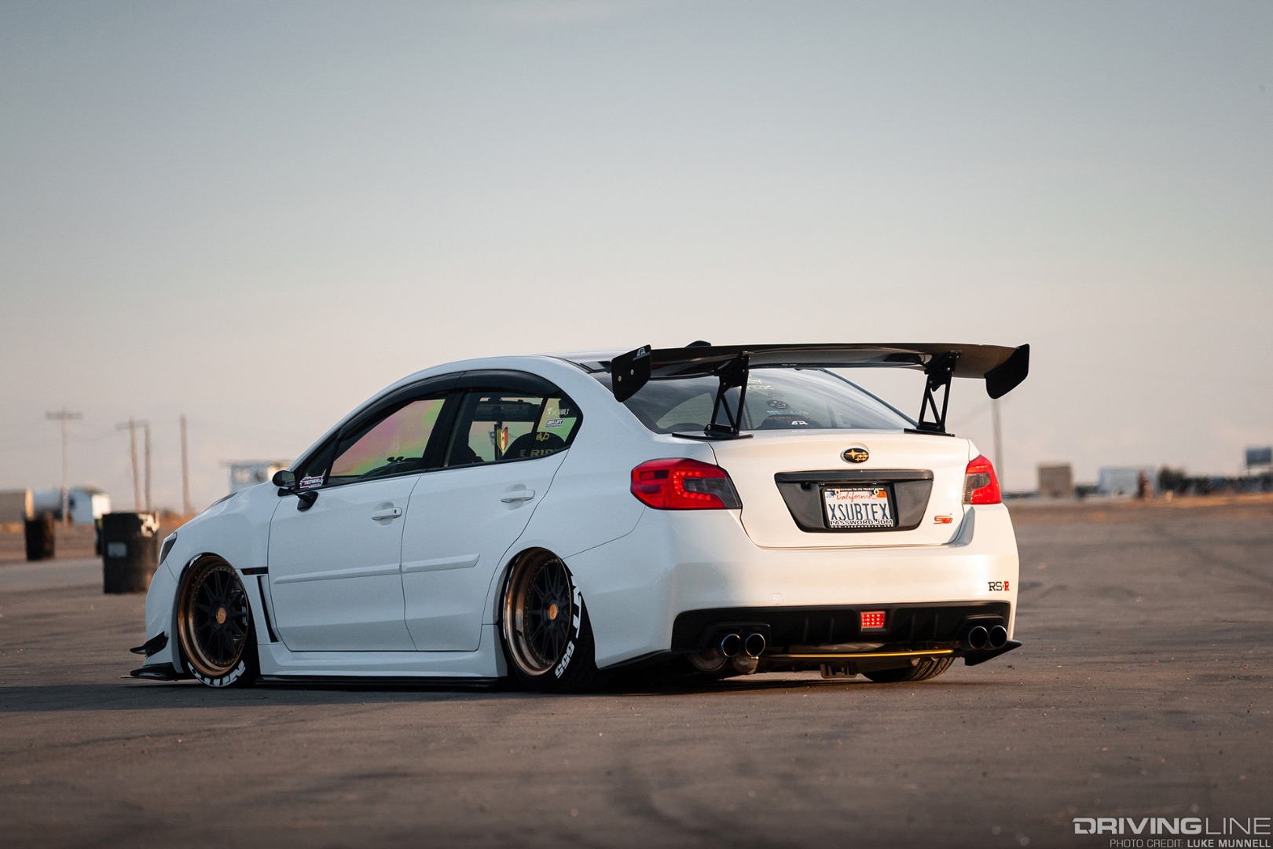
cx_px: 636
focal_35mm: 145
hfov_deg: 14.2
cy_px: 424
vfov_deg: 9.5
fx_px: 5127
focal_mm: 145
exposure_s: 1/2000
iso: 1000
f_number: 4
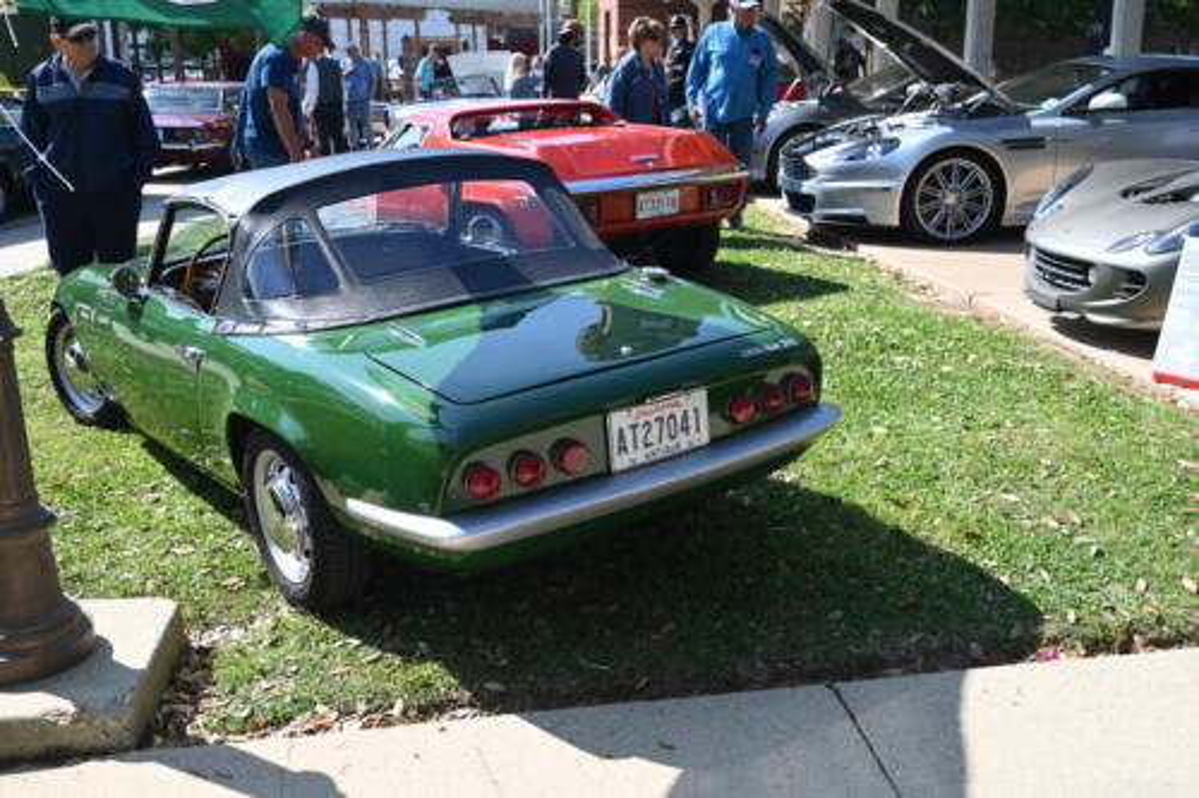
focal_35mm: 36
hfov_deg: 53.1
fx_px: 1199
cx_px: 600
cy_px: 399
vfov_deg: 36.8
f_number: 5.6
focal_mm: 36
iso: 100
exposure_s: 1/250
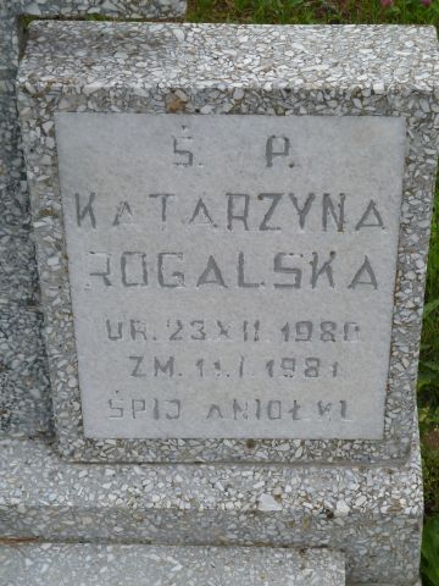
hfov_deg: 15.4
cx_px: 220
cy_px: 293
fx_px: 1623
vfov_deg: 20.4
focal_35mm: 96
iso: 80
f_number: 4.3
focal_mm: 15.8
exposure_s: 1/100
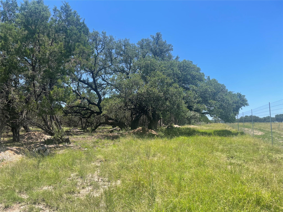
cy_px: 106
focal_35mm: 26
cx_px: 142
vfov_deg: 53.1
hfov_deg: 67.3
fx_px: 213
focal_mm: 4.2
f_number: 1.6
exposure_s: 1/2053
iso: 32
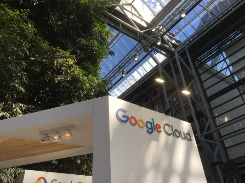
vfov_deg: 48.2
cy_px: 92
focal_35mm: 29
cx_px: 122
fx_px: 205
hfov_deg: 61.7
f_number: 2.2
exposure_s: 1/422
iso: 25
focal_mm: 4.15
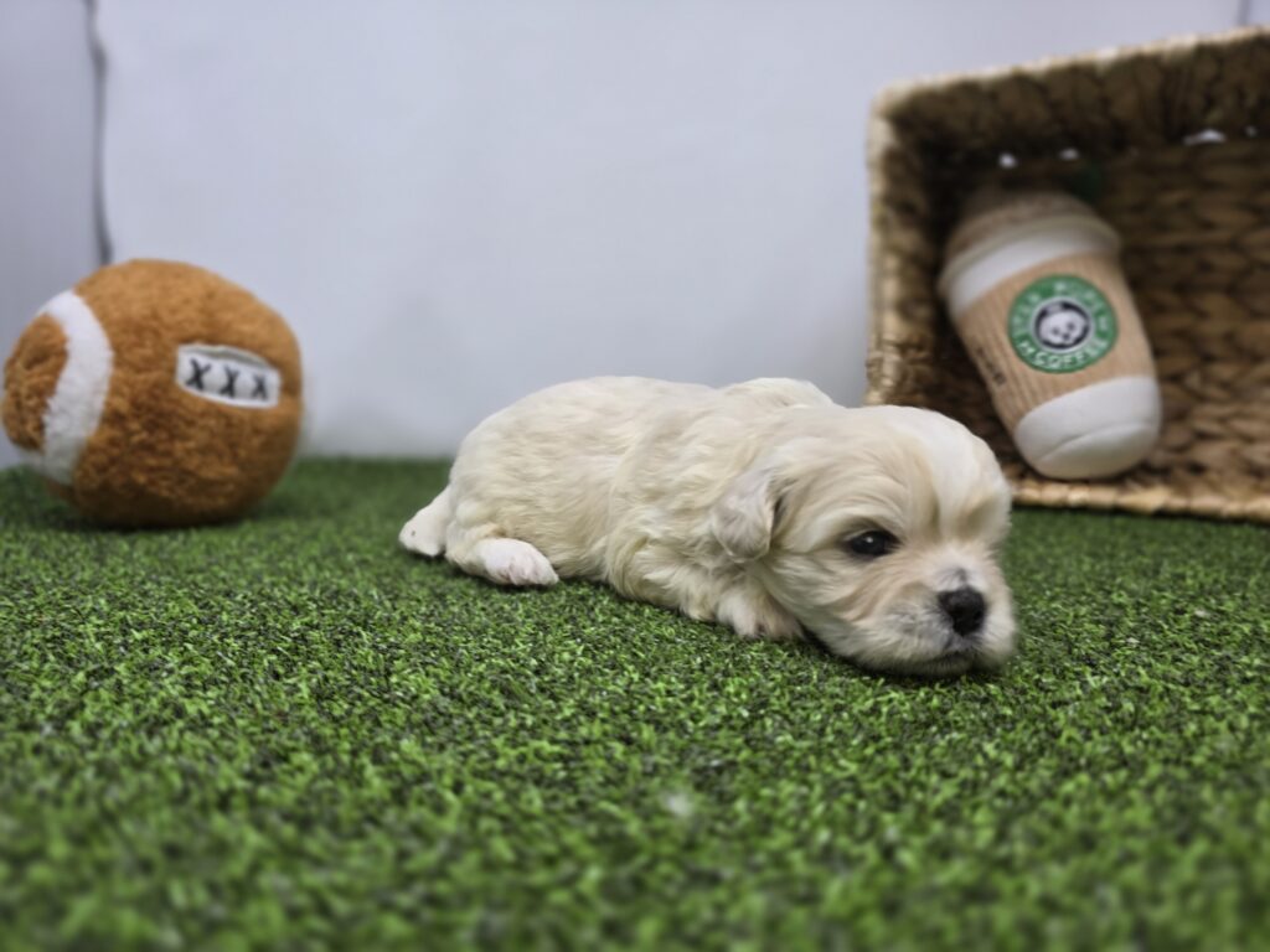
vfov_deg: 58.9
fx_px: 844
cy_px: 476
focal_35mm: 23
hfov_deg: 73.9
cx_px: 635
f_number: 1.7
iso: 50
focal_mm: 6.3
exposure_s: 1/120
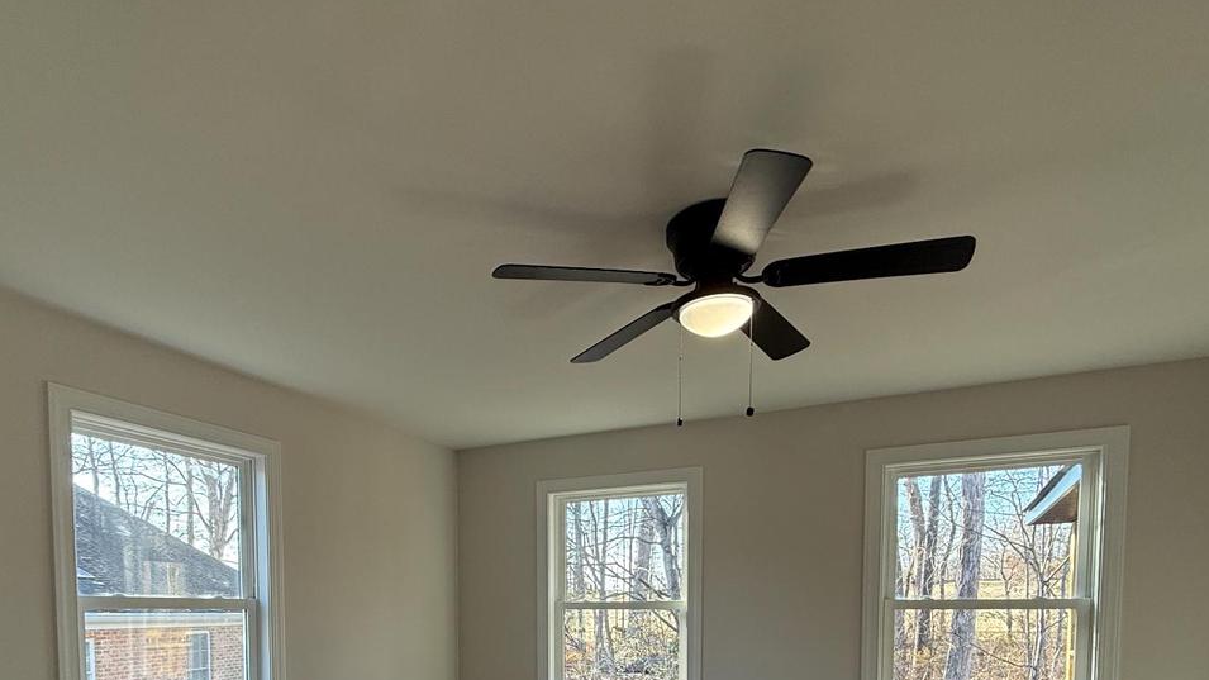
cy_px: 652
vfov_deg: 43.7
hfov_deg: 78.5
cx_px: 546
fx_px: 737
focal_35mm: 23
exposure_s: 1/99
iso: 80
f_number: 2.2
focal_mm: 2.22
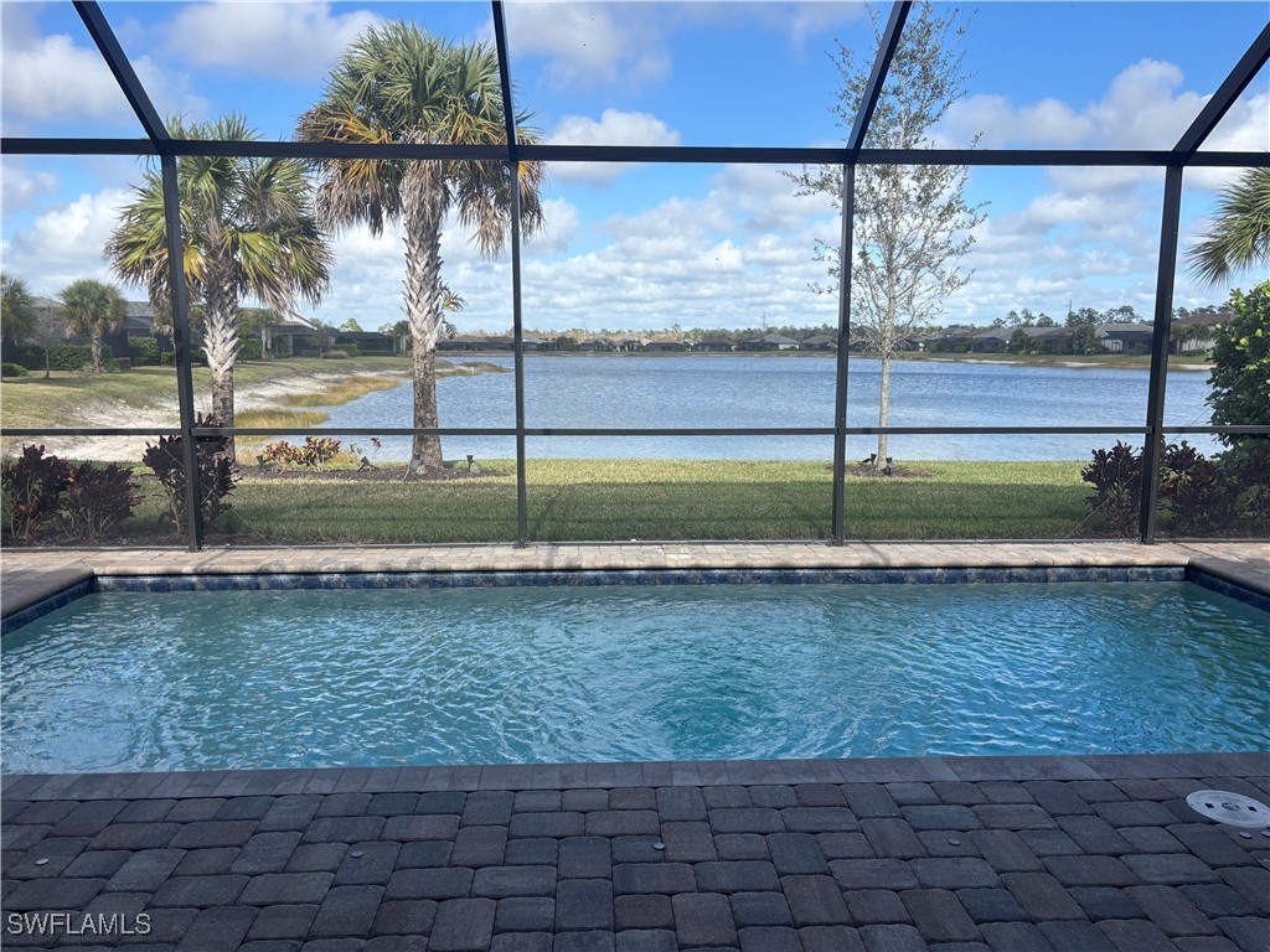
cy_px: 476
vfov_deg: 53.1
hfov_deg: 67.3
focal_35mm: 26
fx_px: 954
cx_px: 635
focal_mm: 5.96
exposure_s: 1/1642
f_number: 1.6
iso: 50
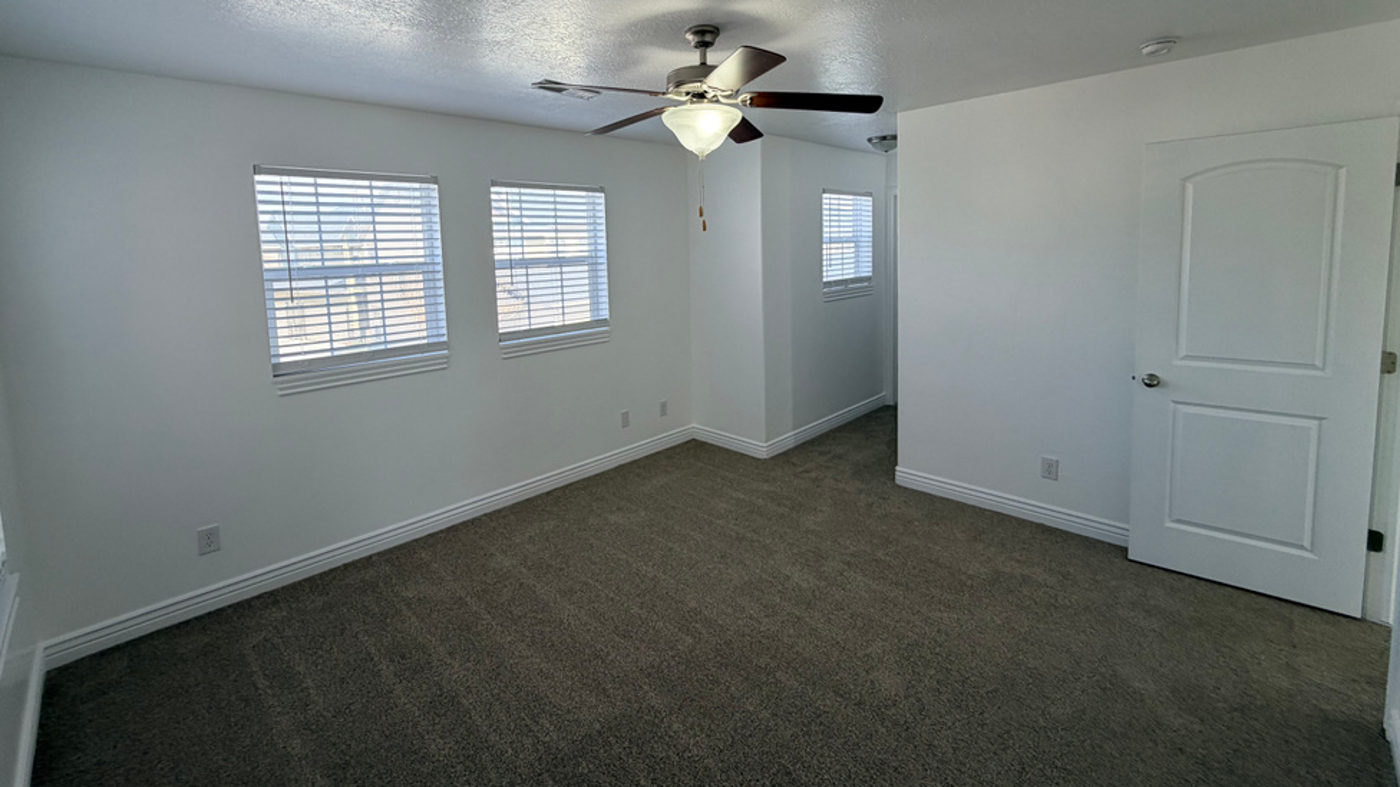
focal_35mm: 16
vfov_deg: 66.1
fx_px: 594
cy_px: 298
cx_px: 667
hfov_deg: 99.3
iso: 64
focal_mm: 2.22
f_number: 2.2
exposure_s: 1/120
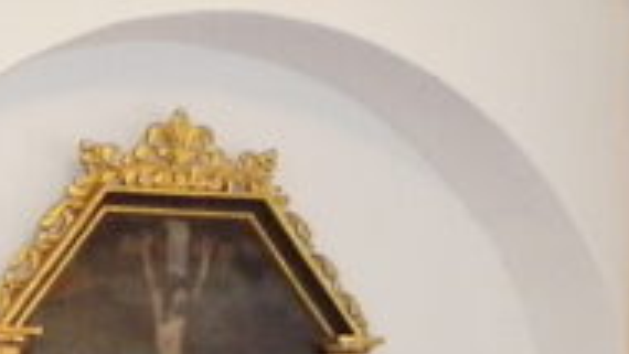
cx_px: -563
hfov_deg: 11.6
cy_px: 870
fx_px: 2836
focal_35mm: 170
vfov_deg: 6.7
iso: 296
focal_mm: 5.2
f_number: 2.8
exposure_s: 1/30
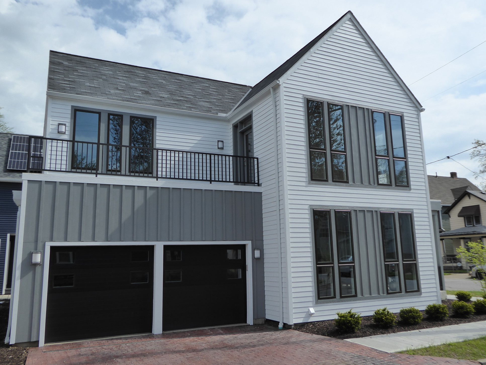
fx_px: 421
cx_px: 243
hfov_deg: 60.0
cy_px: 181
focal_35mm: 30
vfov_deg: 46.8
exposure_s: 1/1300
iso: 160
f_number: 3.5
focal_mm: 5
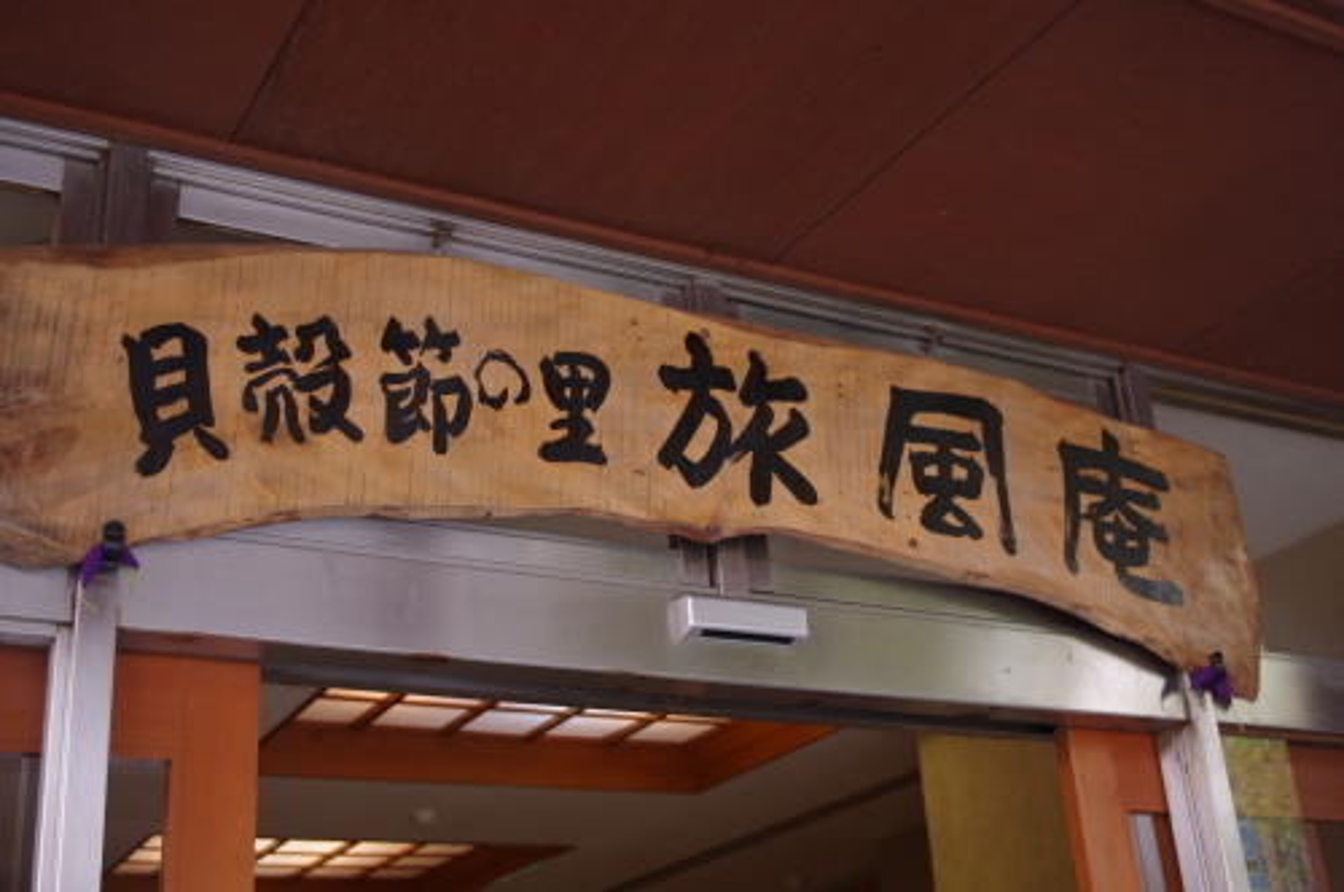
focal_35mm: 46
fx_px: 1715
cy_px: 446
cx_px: 672
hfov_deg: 42.8
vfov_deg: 29.2
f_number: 4
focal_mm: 30.63
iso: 800
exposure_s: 1/125
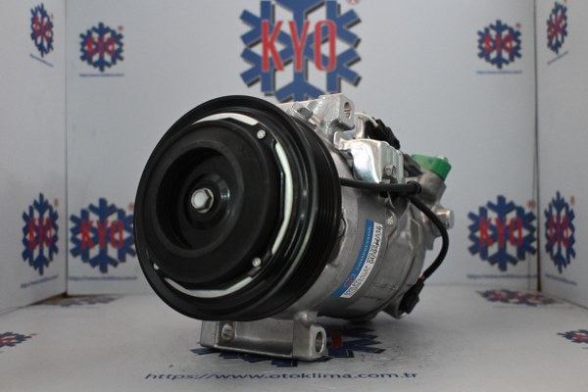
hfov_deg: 55.1
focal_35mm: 34
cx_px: 294
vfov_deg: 38.4
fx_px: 563
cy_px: 196
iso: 3200
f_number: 4.2
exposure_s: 1/60
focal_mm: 23
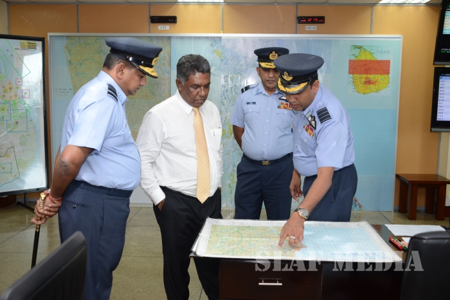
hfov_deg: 48.5
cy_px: 150
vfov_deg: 33.4
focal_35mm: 40
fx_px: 500
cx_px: 225
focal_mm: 40
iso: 1600
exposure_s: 1/125
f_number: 5.6
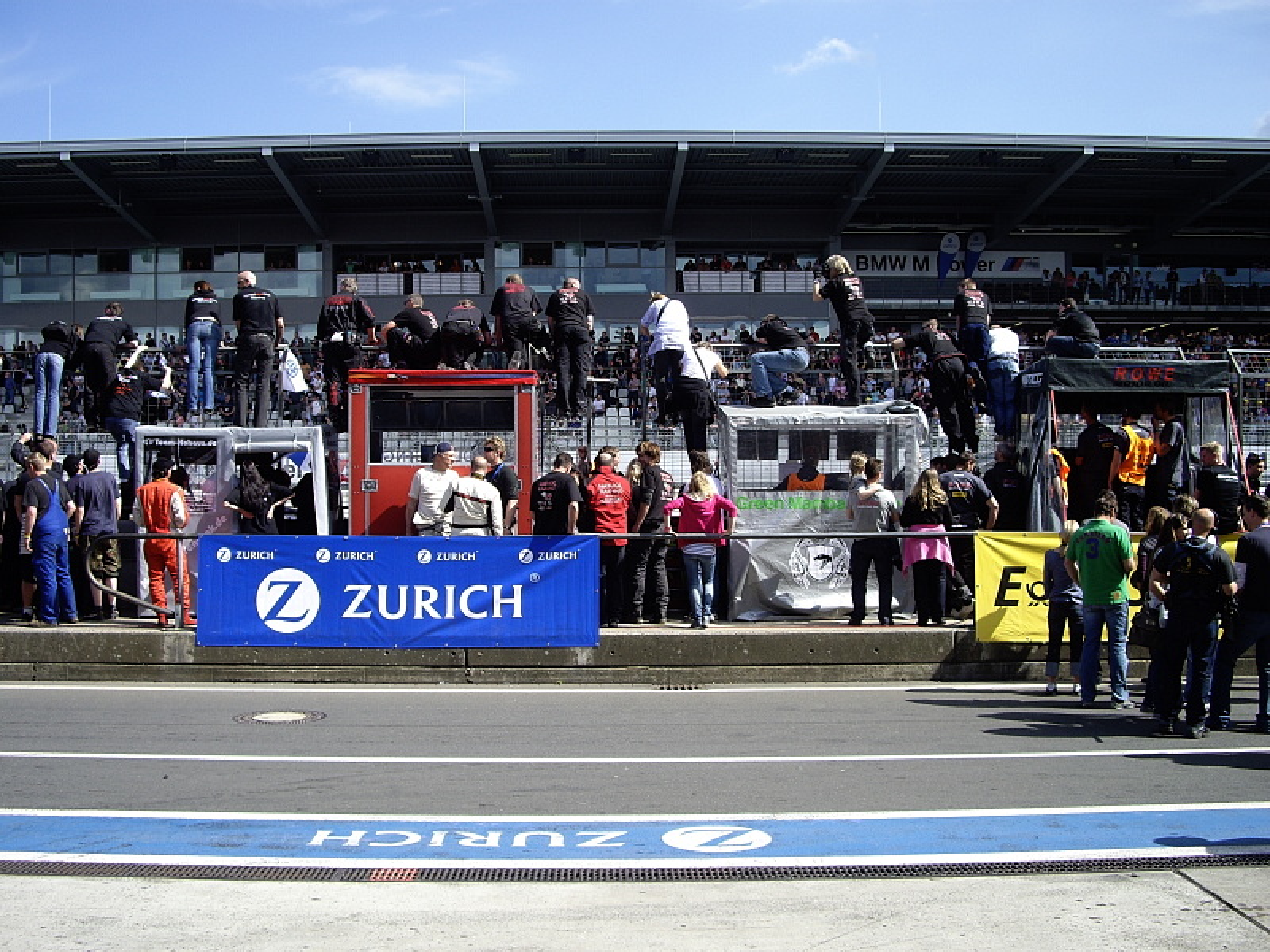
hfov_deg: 49.0
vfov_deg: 37.7
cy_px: 476
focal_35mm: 38
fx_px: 1394
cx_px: 635
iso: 50
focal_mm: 7.9
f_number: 5.6
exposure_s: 1/160
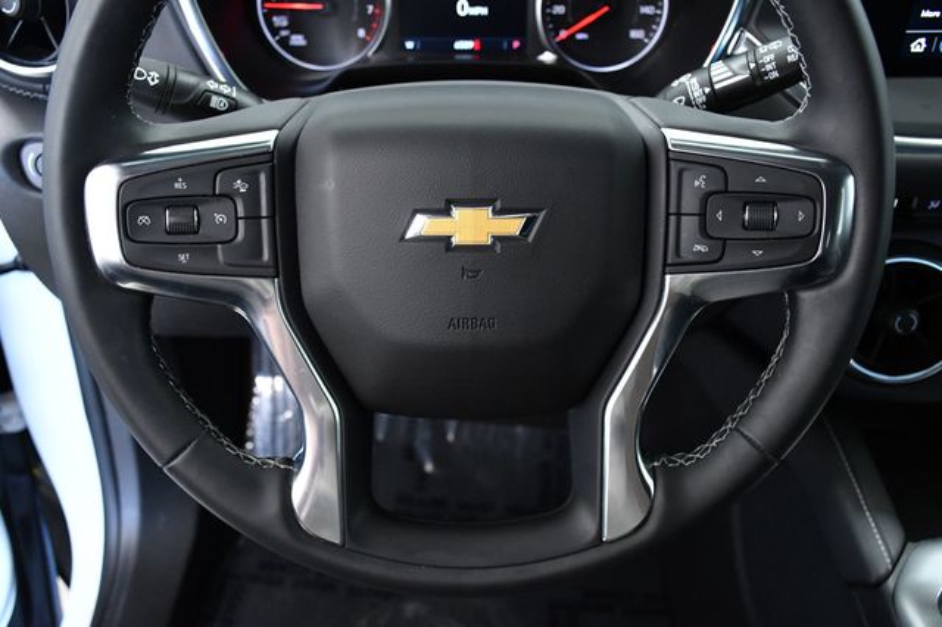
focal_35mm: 36
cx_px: 471
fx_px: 941
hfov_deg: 53.2
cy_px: 314
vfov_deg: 36.8
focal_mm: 24
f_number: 5.6
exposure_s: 1/125
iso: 2500
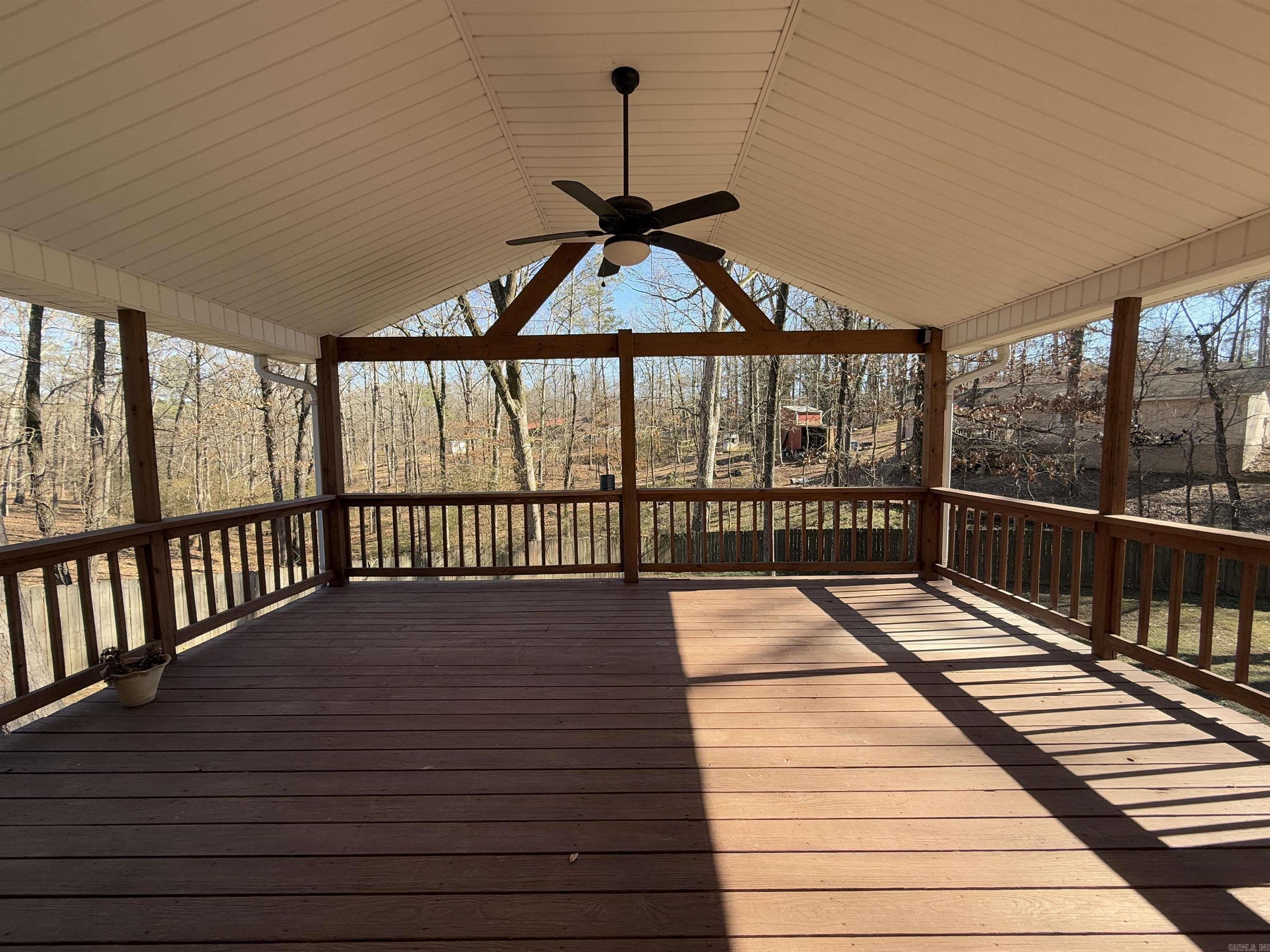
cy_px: 476
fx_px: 514
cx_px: 635
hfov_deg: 102.1
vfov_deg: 85.7
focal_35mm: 14
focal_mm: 2.22
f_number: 2.2
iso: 50
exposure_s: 1/370
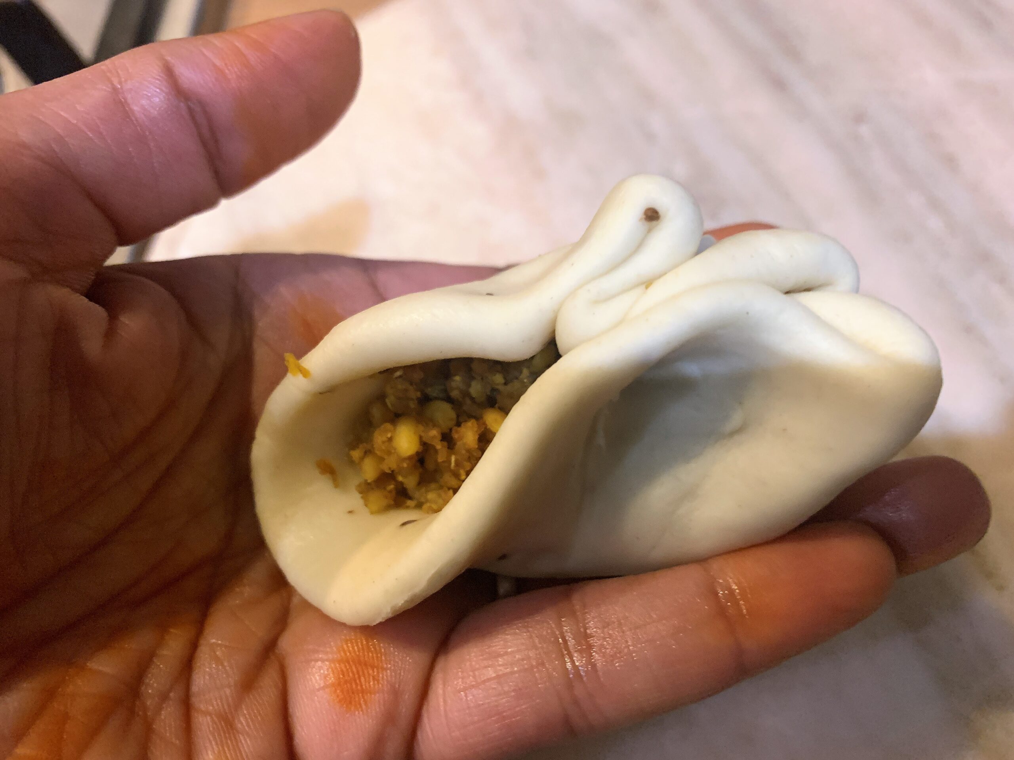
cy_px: 380
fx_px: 762
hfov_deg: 67.3
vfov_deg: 53.1
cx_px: 507
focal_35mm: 26
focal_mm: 4.25
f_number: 1.8
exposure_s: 1/50
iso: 320
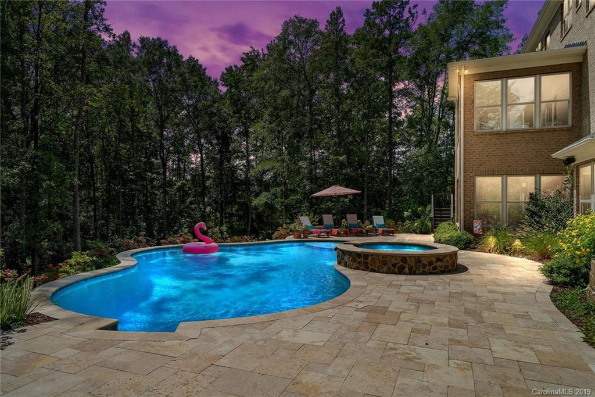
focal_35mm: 23
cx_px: 298
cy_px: 198
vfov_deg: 55.1
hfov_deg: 76.1
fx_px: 380
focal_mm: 23
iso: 100
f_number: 8
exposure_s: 1/45
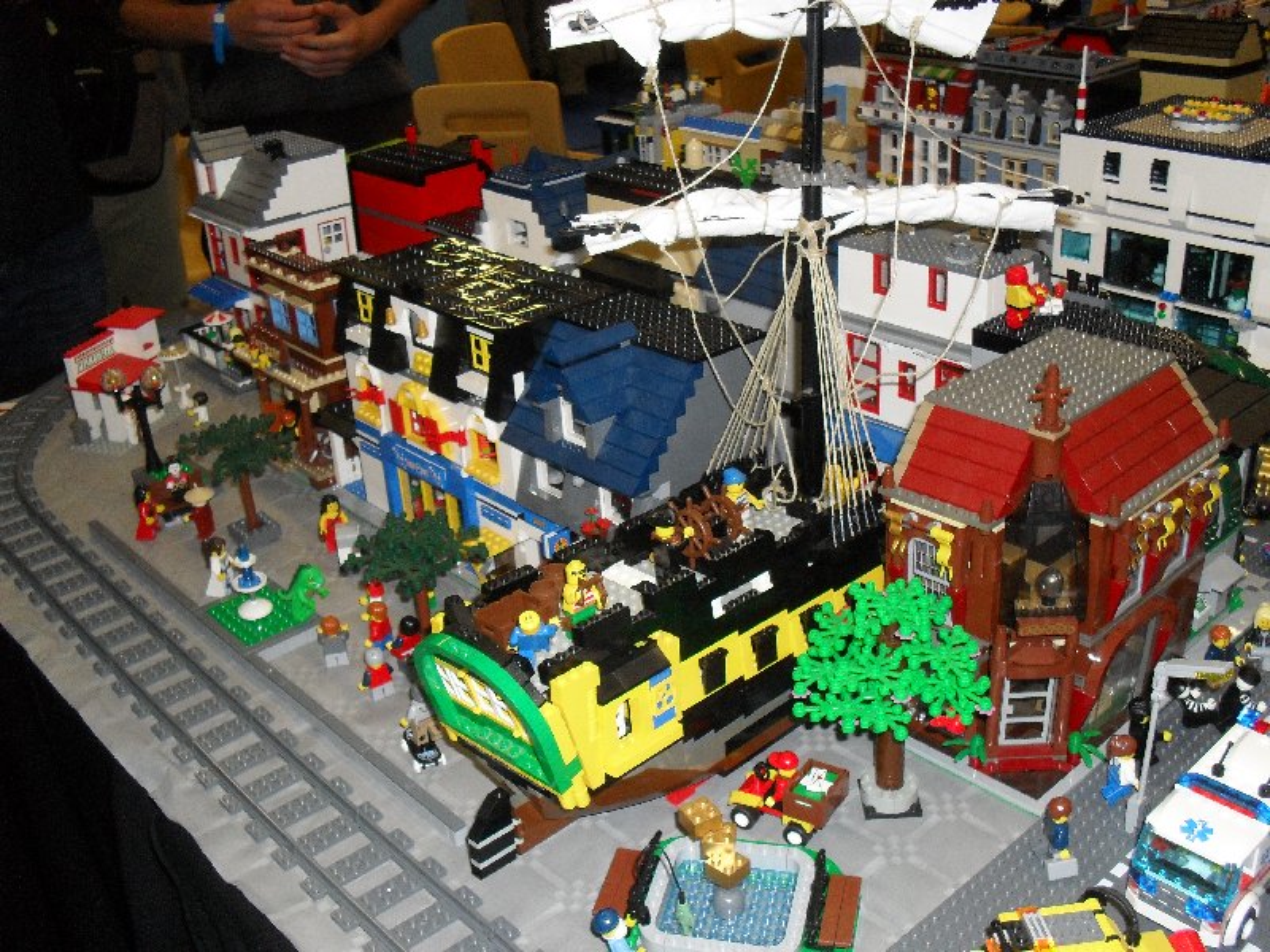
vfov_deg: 40.7
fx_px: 1284
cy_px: 476
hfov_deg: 52.6
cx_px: 635
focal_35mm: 35
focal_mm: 6.3
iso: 200
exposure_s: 1/45
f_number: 3.2
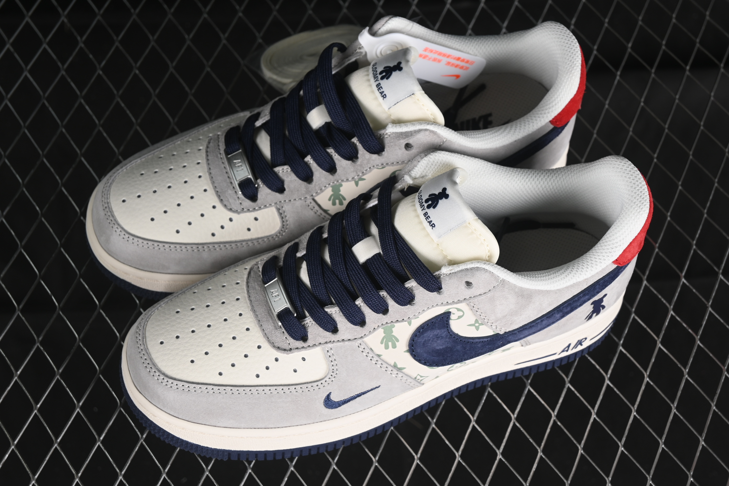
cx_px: 364
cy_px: 243
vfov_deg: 18.2
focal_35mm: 75
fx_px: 1519
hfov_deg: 27.0
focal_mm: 50
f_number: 7.1
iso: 160
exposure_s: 1/80
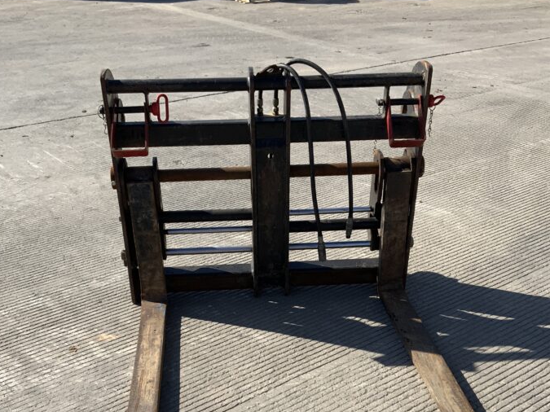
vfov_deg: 32.5
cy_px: 289
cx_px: 278
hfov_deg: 43.0
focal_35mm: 44
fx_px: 699
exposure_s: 1/1730
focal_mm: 3
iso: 16
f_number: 1.8
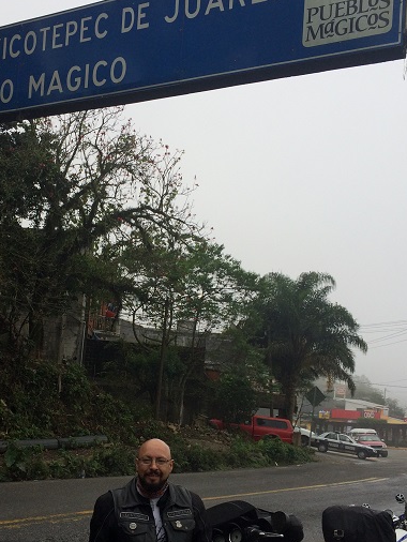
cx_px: 135
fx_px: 689
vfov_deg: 42.6
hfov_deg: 32.6
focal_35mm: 44
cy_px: 341
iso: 32
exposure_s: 1/662
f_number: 2.2
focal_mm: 4.15
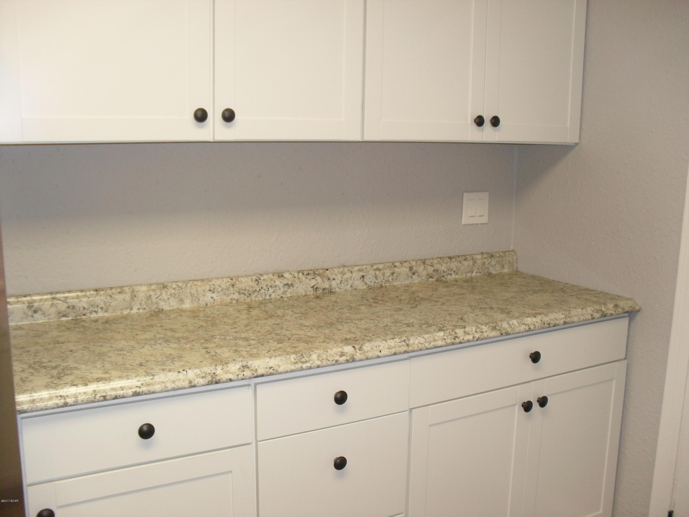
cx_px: 344
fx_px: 697
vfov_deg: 40.7
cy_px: 258
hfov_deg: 52.6
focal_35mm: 35
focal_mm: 6.3
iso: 160
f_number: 3.2
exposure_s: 1/45
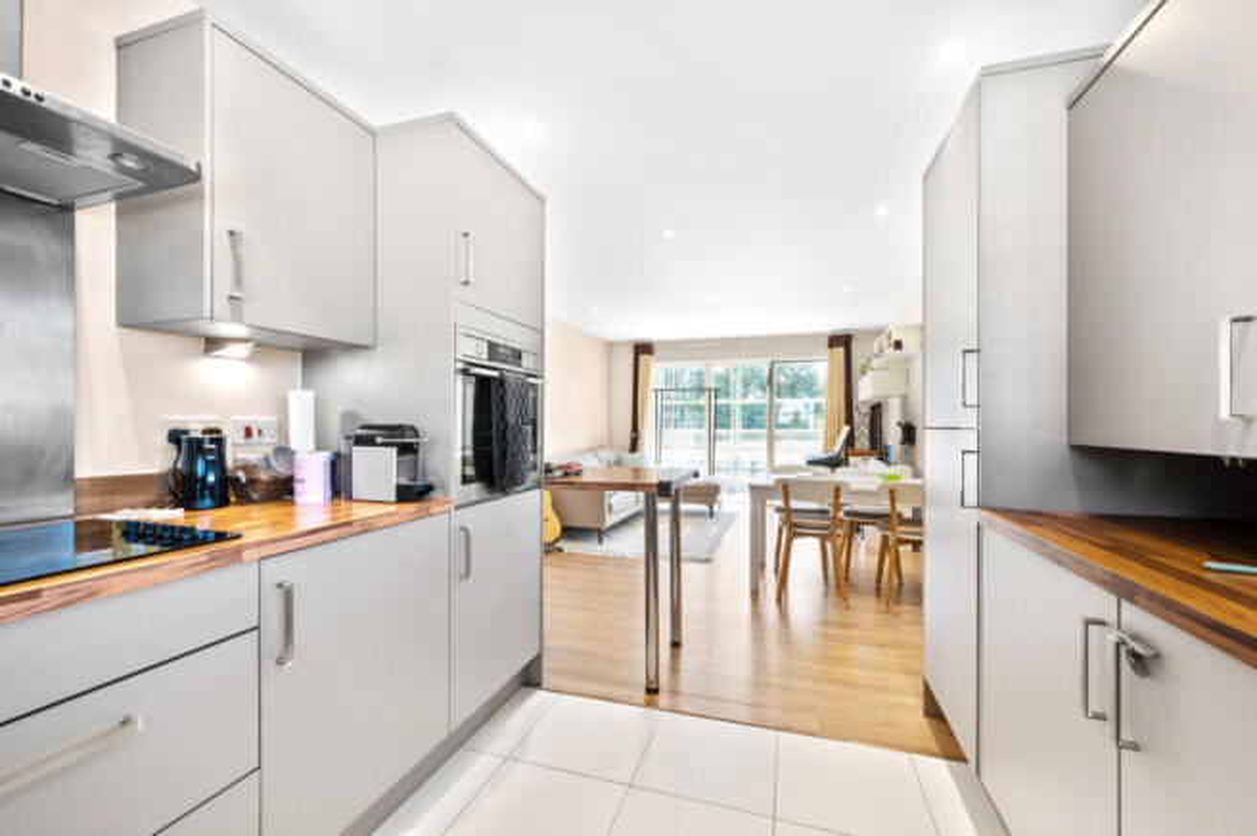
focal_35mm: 14
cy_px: 418
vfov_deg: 81.1
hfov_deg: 104.3
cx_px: 628
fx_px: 488
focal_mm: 14
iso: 250
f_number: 16
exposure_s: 1/1.25
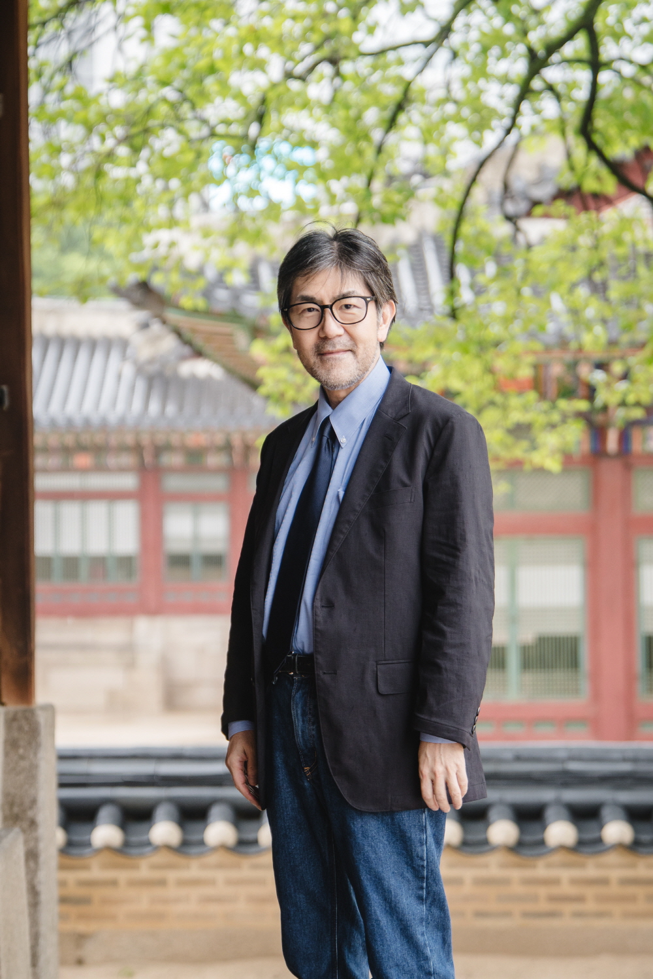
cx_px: 326
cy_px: 490
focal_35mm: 88
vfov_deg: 23.1
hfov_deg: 15.5
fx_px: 2394
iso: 320
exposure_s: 1/250
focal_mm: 59
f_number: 2.2
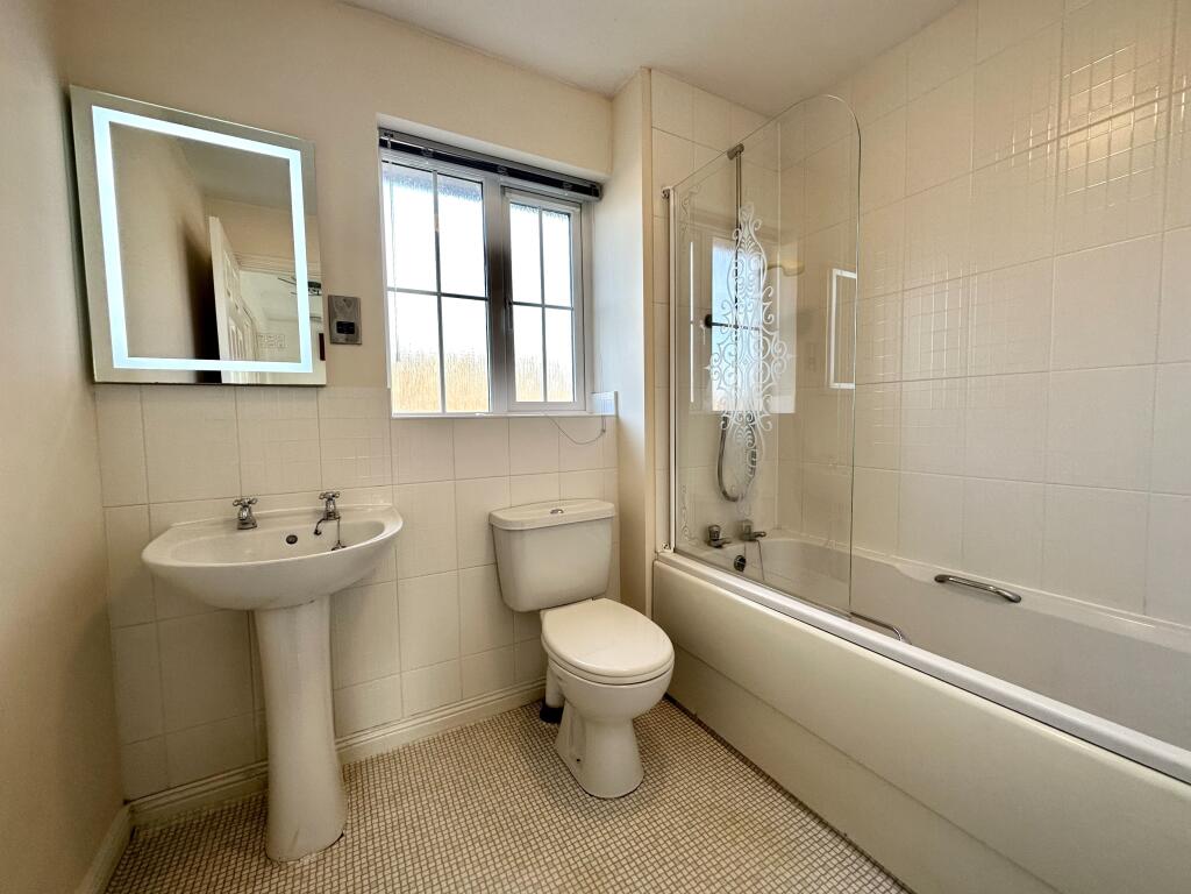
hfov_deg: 102.1
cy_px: 447
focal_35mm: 14
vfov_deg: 85.7
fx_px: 482
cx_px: 596
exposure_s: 1/100
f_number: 2.2
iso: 50
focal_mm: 2.22
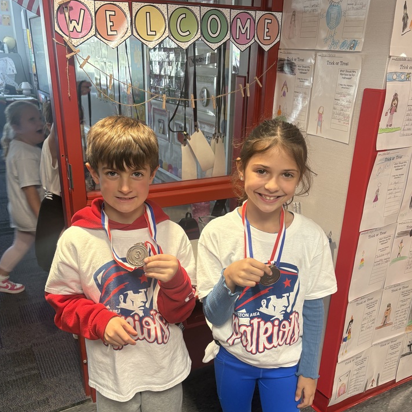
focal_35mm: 33
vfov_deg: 49.3
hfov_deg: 49.7
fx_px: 444
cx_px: 204
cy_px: 255
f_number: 1.6
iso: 125
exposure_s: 1/60
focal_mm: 5.96
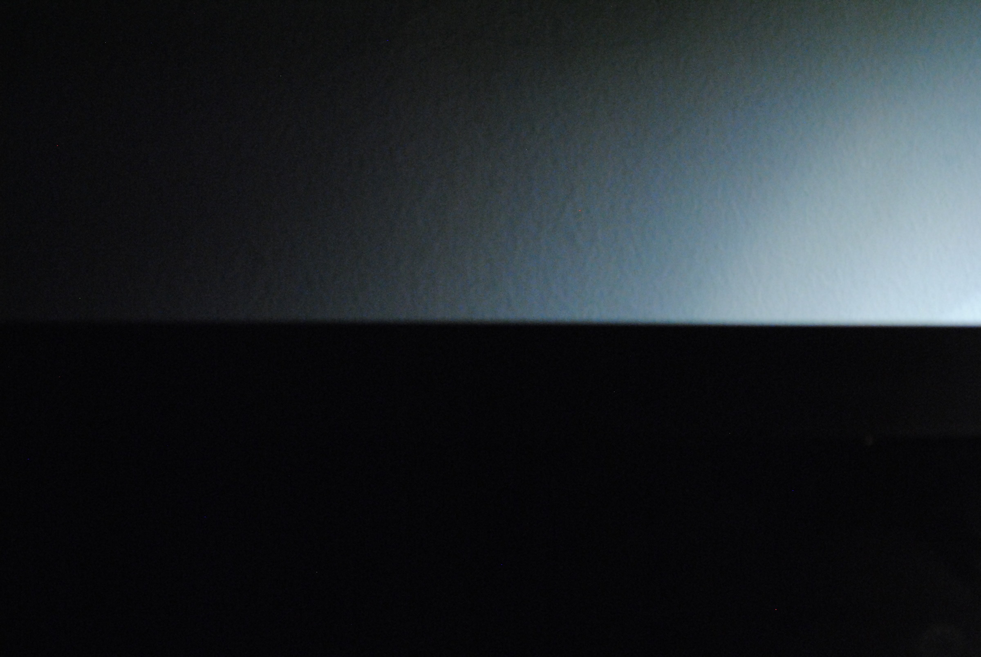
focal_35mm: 82
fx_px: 2251
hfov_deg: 24.6
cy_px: 328
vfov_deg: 16.6
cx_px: 490
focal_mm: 55
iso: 1600
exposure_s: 1/20
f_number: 5.6
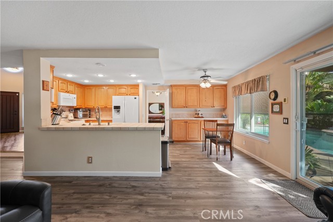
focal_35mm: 16
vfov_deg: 73.8
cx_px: 166
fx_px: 148
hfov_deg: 96.7
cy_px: 111
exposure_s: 1/15
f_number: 4
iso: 640
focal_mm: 16
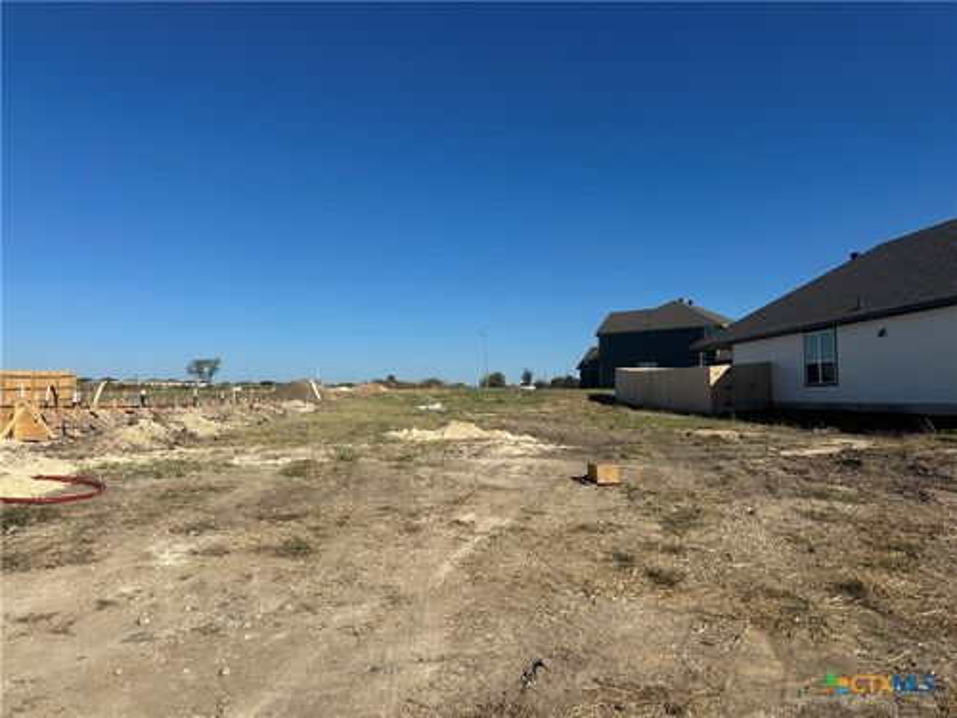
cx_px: 478
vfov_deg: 56.8
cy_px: 359
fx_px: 664
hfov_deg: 71.6
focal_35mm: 24
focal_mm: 6.86
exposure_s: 1/8197
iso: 80
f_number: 1.78
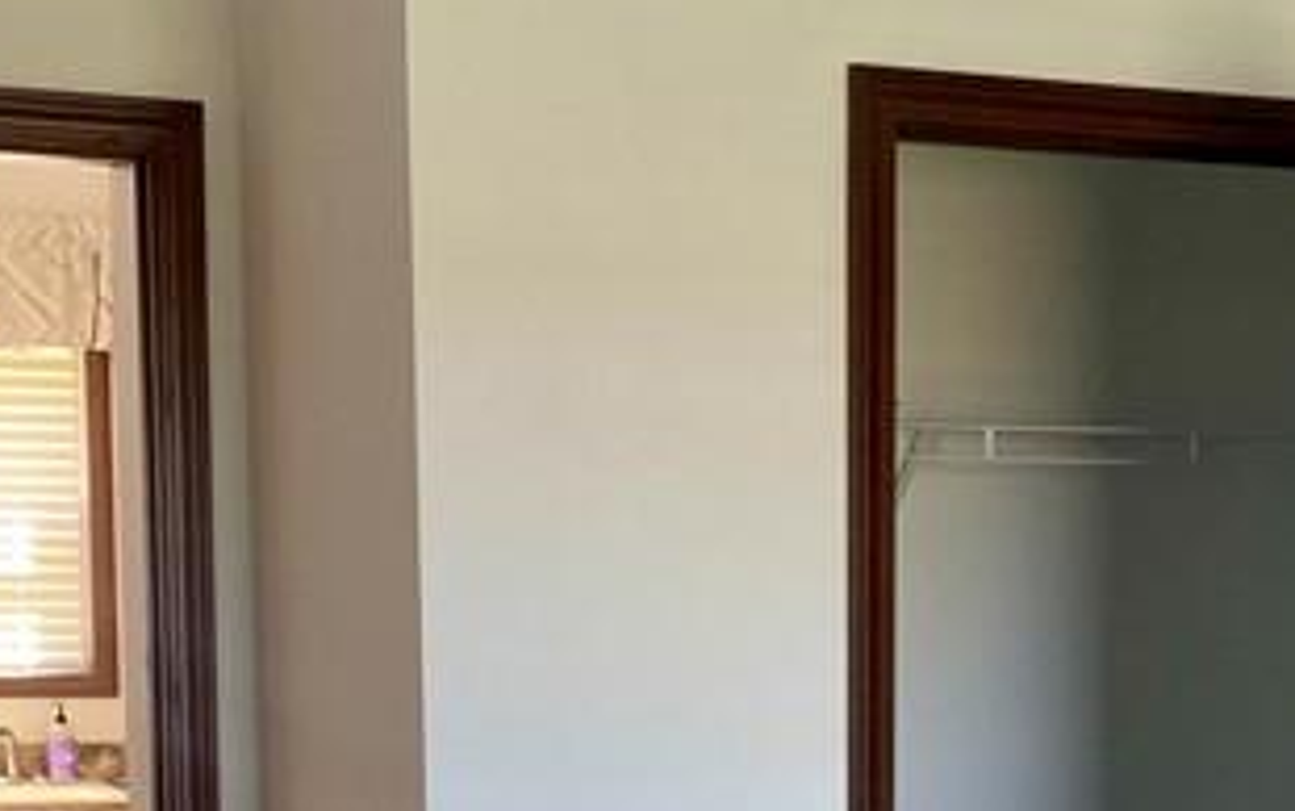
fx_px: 3213
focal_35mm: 91
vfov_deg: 13.9
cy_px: 1033
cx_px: 1149
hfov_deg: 22.3
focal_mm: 4.25
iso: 125
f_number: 1.8
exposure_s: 1/104
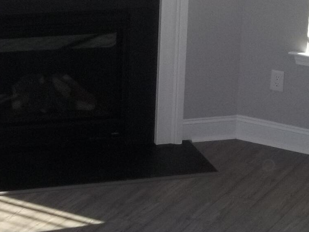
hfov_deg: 15.4
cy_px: 80
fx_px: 1134
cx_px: 73
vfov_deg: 11.7
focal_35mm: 127
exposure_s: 1/200
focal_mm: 5.7
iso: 100
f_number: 2.9
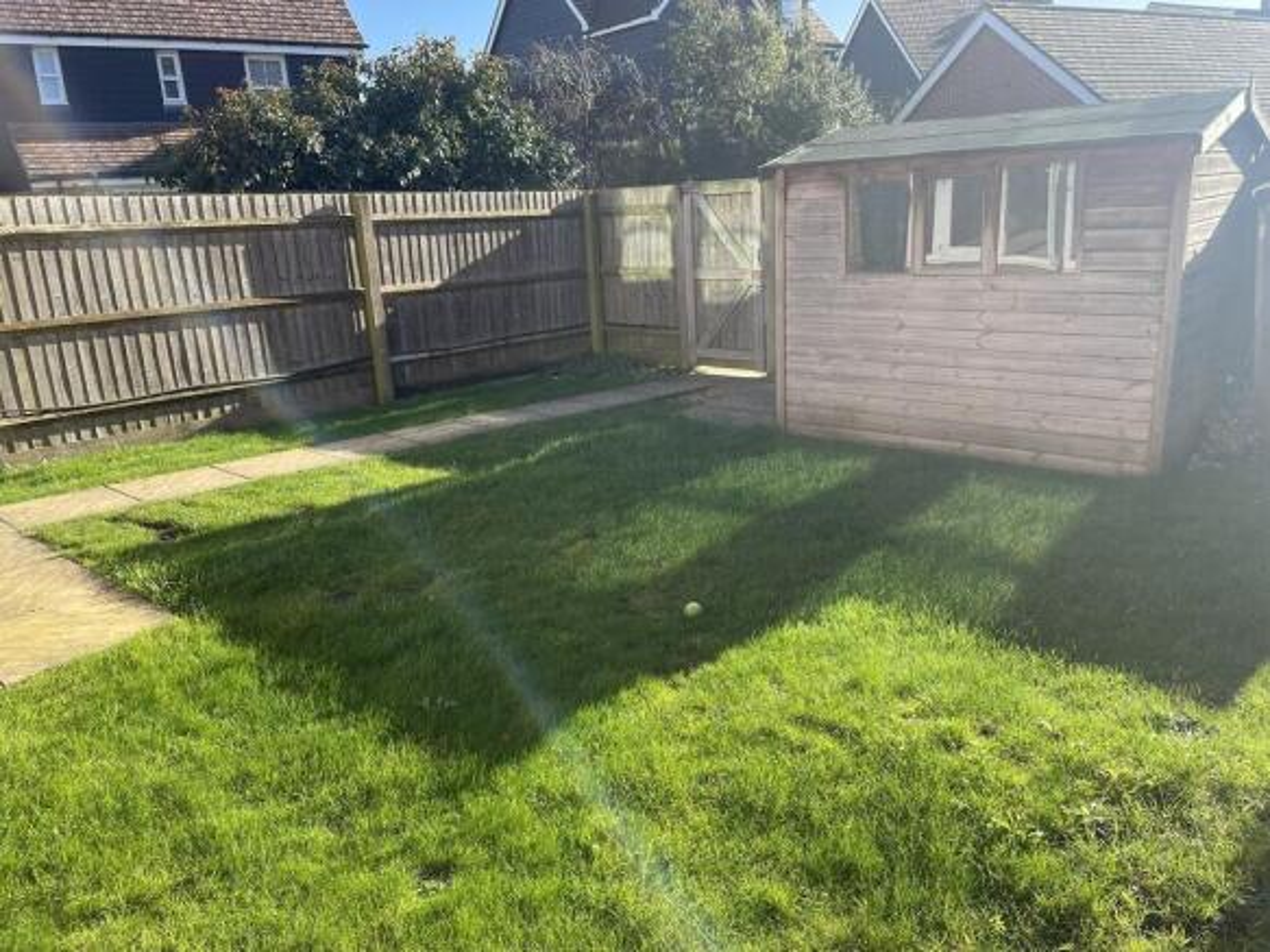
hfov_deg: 67.3
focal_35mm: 26
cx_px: 635
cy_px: 476
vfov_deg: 53.0
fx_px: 954
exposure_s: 1/831
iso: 32
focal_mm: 4.2
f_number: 1.6
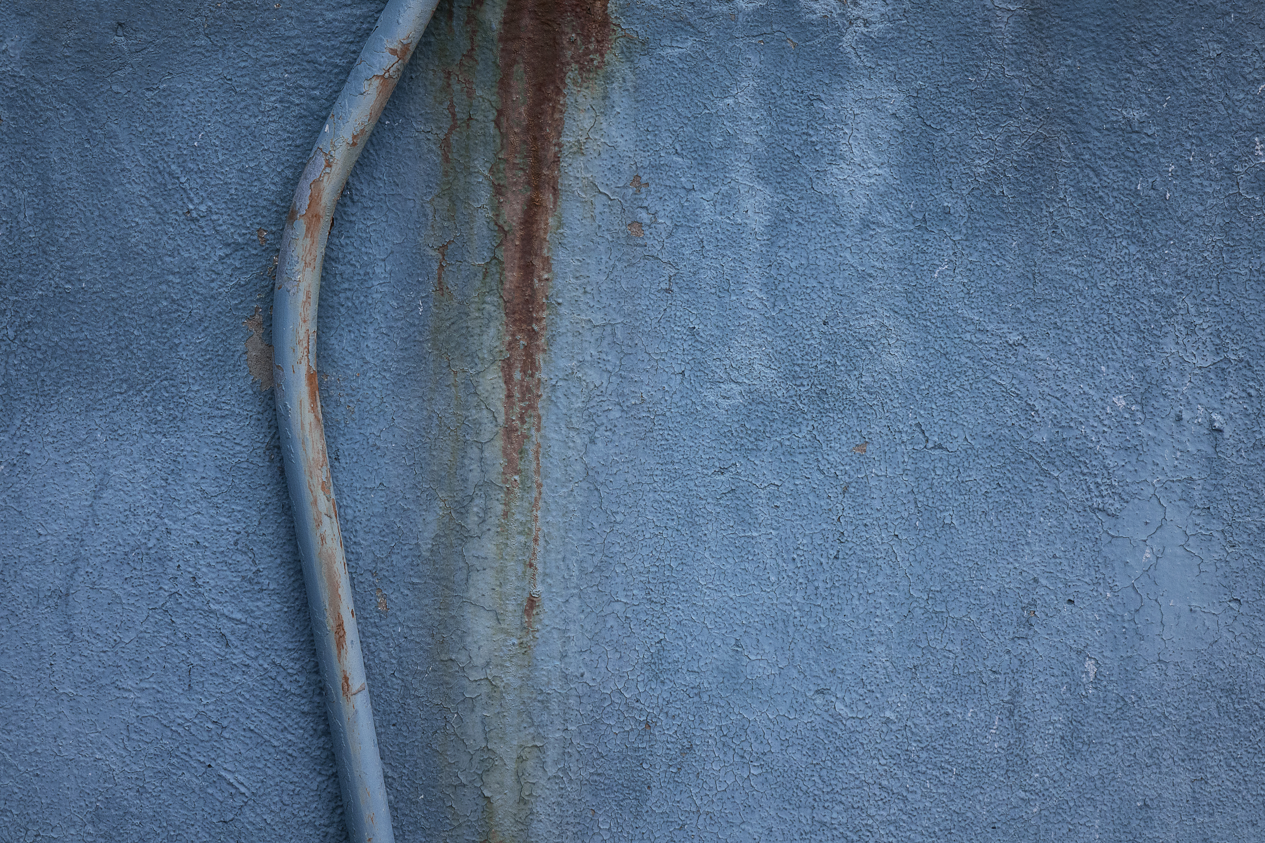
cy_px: 422
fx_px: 4673
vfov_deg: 10.3
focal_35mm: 133
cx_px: 632
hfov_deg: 15.4
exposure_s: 1/80
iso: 320
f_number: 9
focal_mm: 48.67
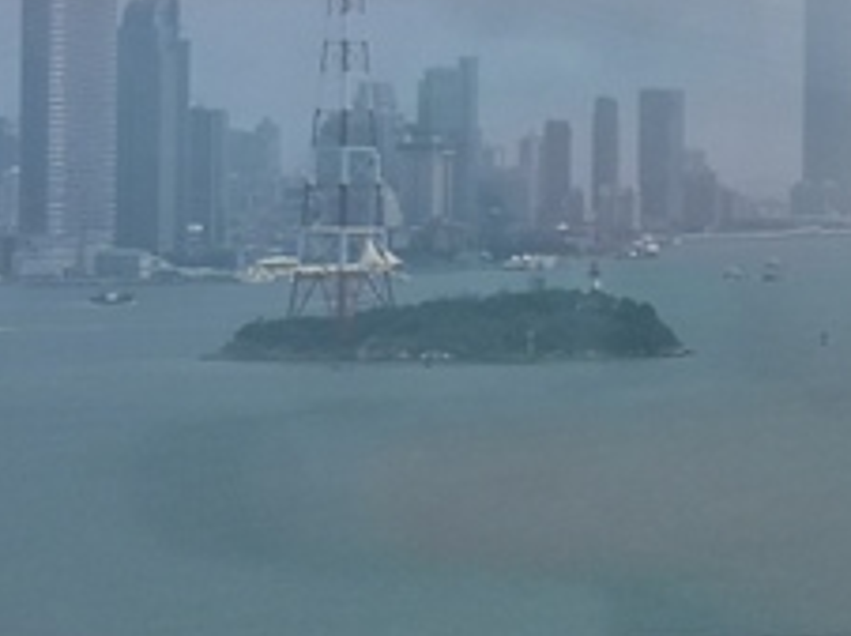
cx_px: 1382
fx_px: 5747
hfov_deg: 8.2
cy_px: 30
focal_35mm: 234
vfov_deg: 6.3
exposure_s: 1/1477
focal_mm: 3.95
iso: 50
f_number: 1.8
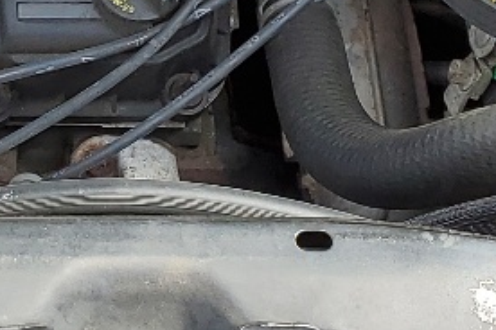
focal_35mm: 157
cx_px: -111
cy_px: 77
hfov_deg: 12.7
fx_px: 2163
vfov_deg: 8.7
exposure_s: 1/500
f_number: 1.5
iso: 50
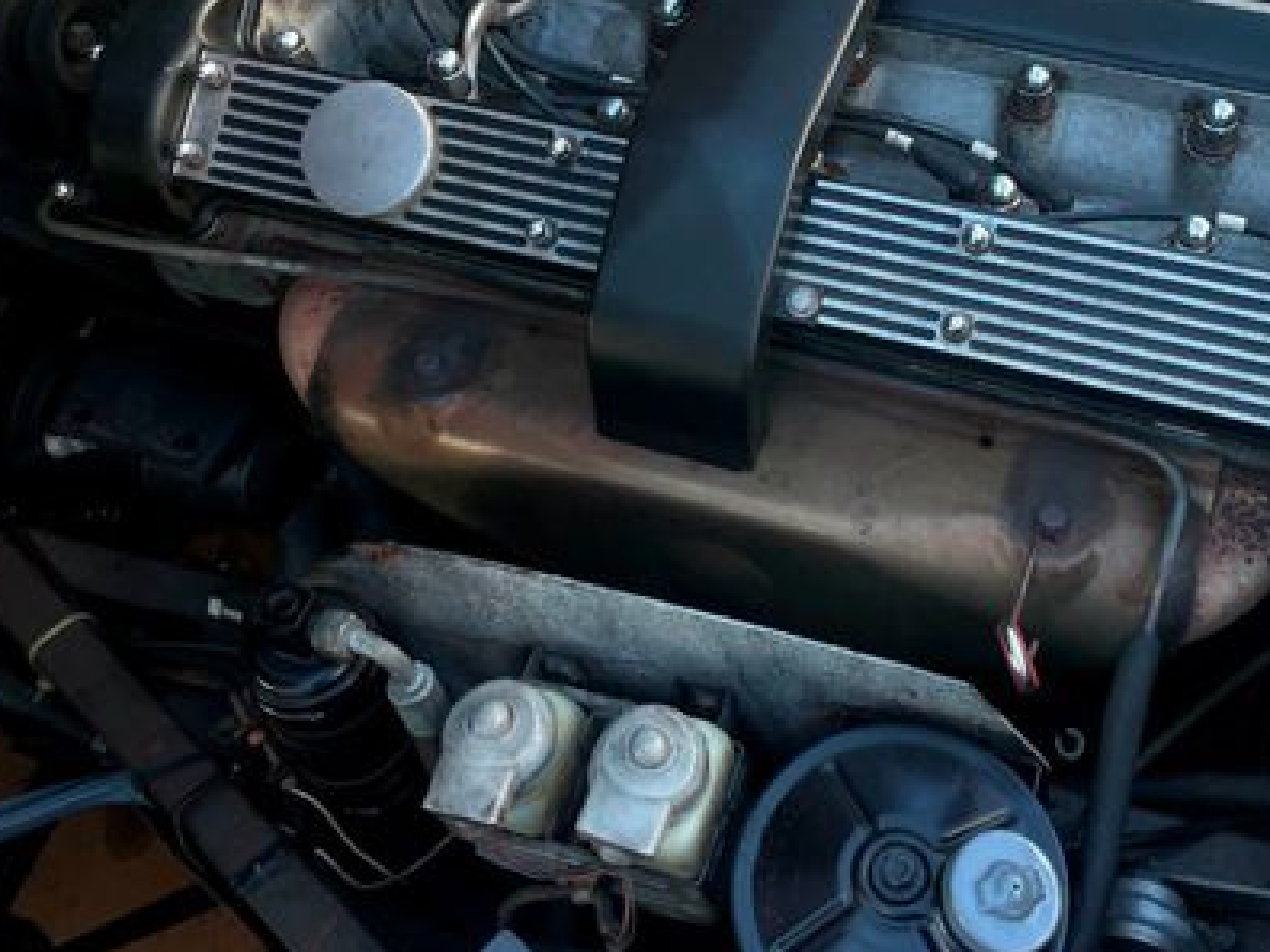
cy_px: 292
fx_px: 1541
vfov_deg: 33.9
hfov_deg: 44.5
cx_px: 773
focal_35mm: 42
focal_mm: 4.2
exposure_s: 1/456
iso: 50
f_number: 1.6
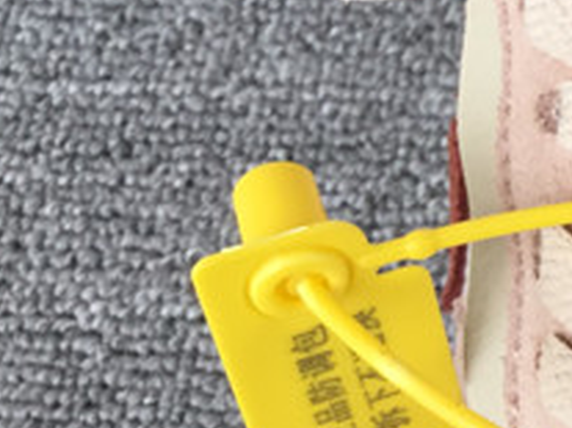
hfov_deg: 12.5
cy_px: -79
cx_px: 1224
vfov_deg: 10.8
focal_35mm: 135
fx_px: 2229
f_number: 2.4
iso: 25
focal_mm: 3.3
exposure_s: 1/108
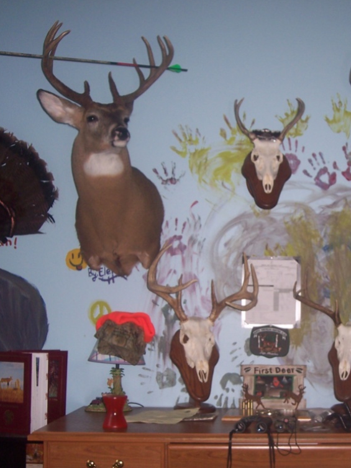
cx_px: 271
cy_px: 232
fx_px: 717
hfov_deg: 27.1
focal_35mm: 53
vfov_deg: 36.2
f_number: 2.8
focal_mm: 8
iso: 100
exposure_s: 1/60
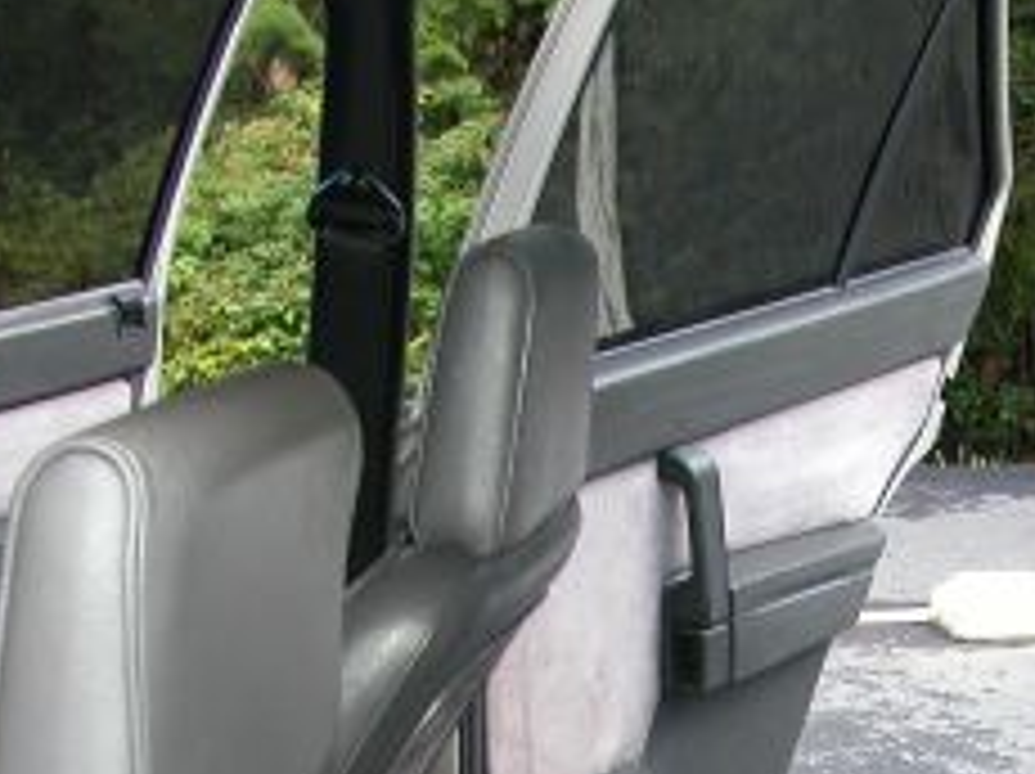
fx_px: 2330
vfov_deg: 18.0
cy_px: 918
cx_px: 729
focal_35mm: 78
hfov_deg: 24.9
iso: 100
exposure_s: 1/30
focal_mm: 7.1
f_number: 2.8
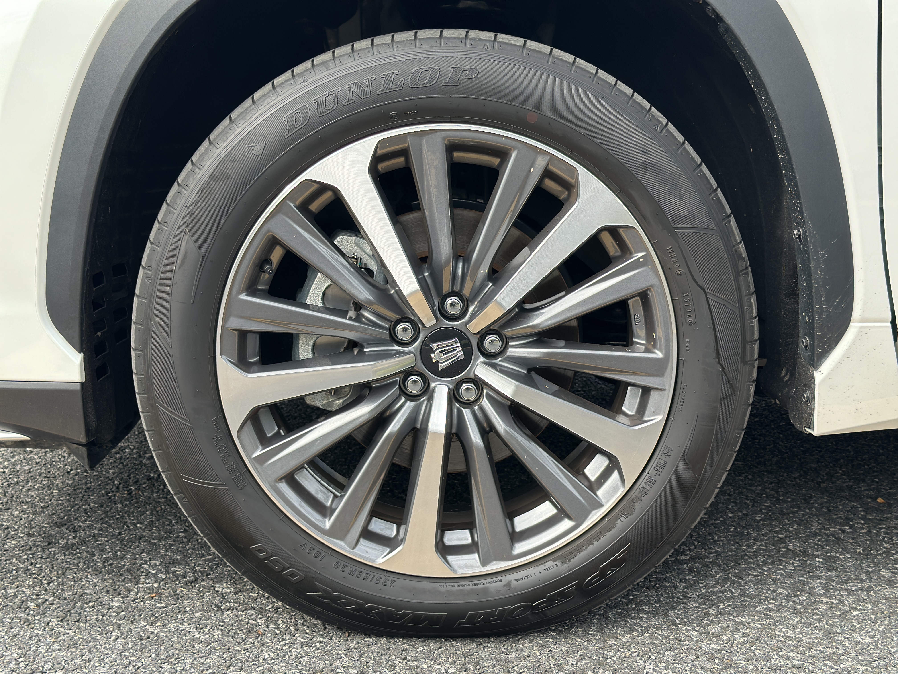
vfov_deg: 30.3
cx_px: 449
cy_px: 337
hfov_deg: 39.7
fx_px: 1245
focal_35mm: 48
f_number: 1.78
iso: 80
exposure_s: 1/694
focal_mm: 6.86
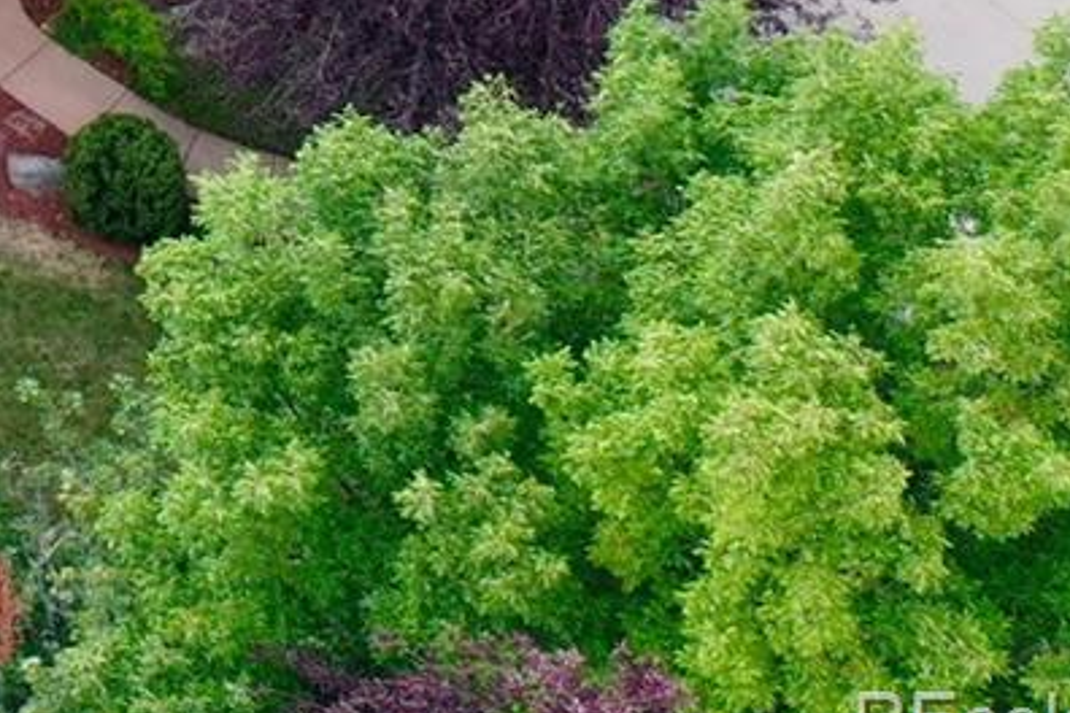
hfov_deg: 15.5
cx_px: -870
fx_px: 3358
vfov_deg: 11.1
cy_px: -662
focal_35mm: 113
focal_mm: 10.26
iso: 400
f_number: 2.8
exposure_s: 1/15
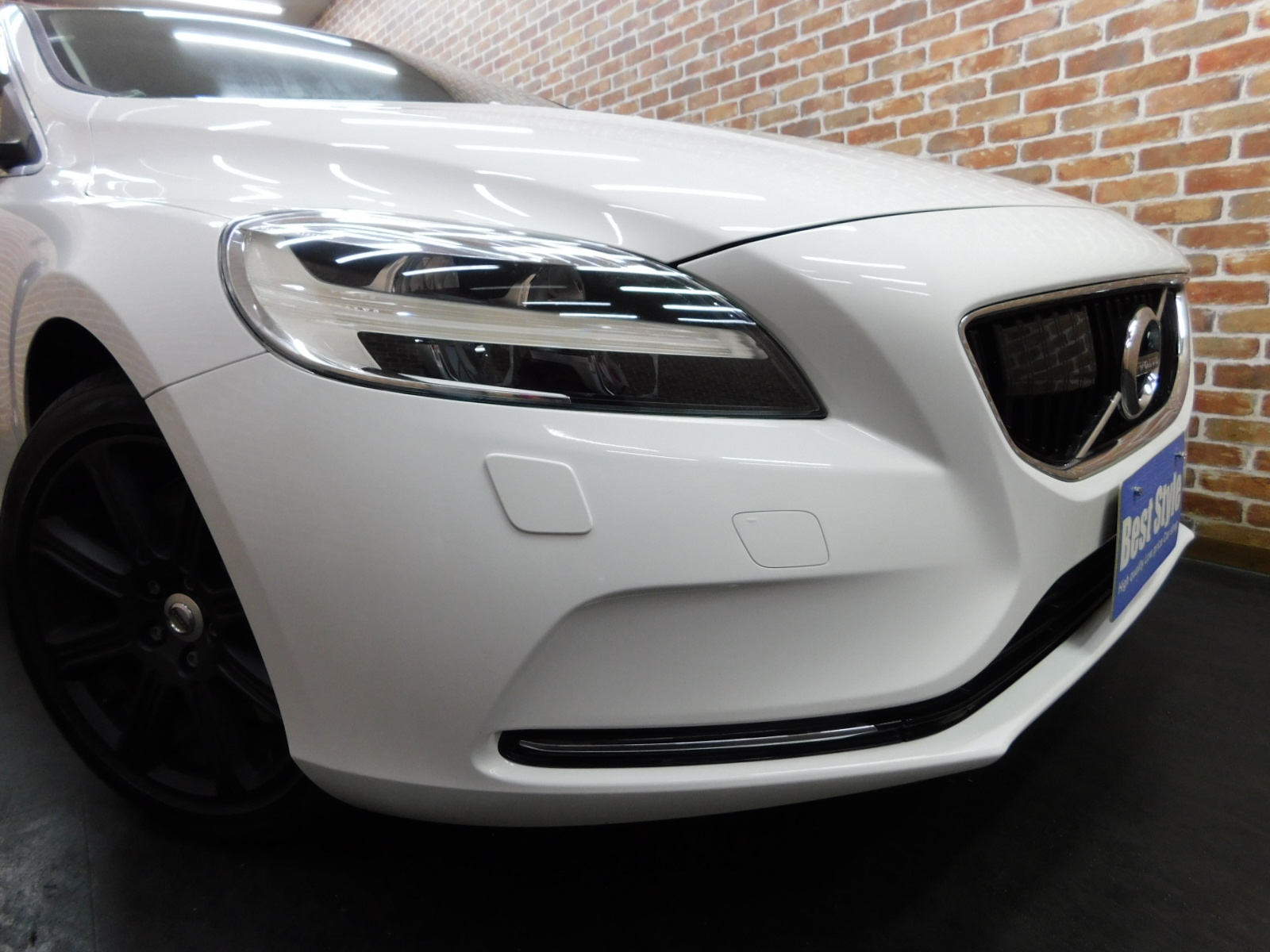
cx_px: 635
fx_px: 844
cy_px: 476
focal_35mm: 23
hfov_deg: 73.9
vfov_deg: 58.9
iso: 200
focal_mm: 4
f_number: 3
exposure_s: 1/30
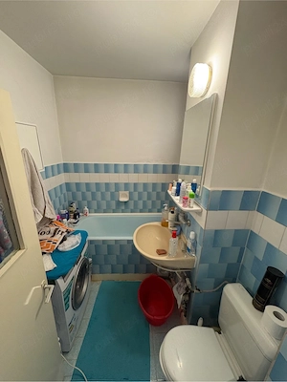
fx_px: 155
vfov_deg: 102.1
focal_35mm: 14
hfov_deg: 85.7
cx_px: 144
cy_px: 191
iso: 250
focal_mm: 2.22
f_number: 2.2
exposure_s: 1/50
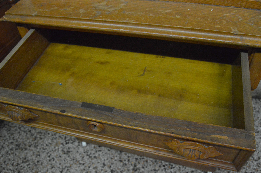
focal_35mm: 30
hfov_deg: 62.0
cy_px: 86
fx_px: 217
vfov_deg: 43.5
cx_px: 130
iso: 3200
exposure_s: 1/40
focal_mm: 20
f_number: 5.6
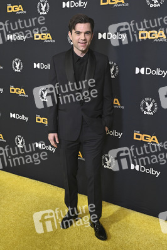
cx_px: 84
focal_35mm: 38
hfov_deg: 35.0
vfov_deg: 50.7
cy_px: 125
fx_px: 265
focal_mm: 38
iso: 2000
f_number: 5.6
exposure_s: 1/320
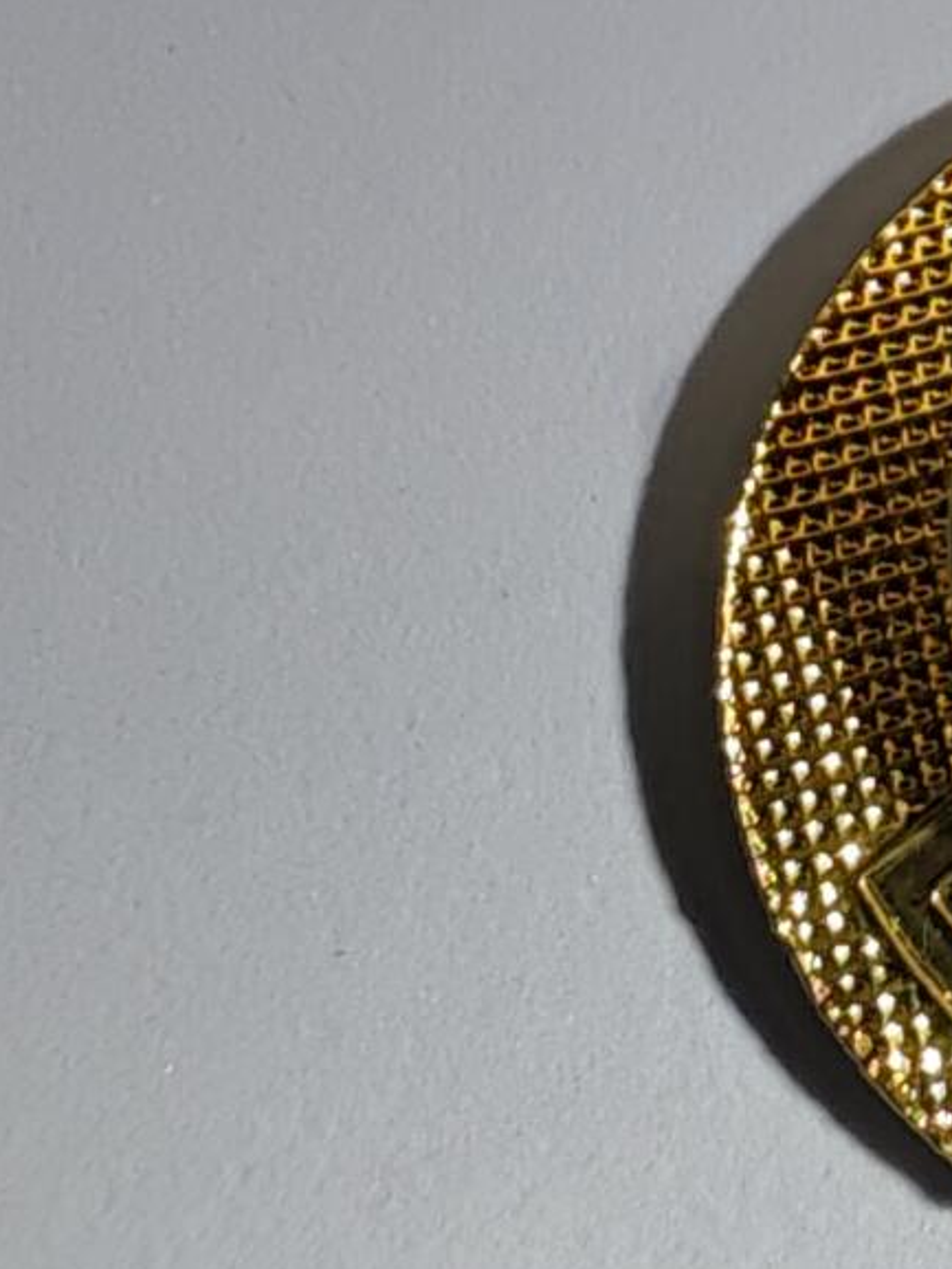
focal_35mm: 81
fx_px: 2969
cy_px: 75
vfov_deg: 23.3
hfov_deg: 16.9
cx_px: 1330
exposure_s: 1/630
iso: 50
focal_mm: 1.82
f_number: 2
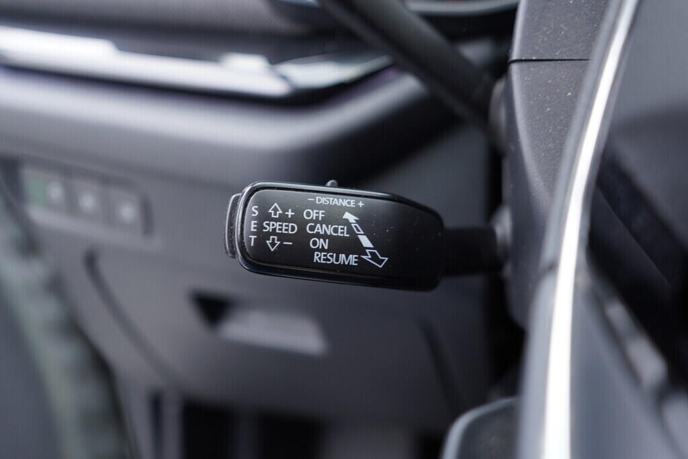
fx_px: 688
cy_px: 230
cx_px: 344
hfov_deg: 53.1
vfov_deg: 36.9
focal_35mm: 36
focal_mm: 24
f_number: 2.8
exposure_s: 1/40
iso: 400
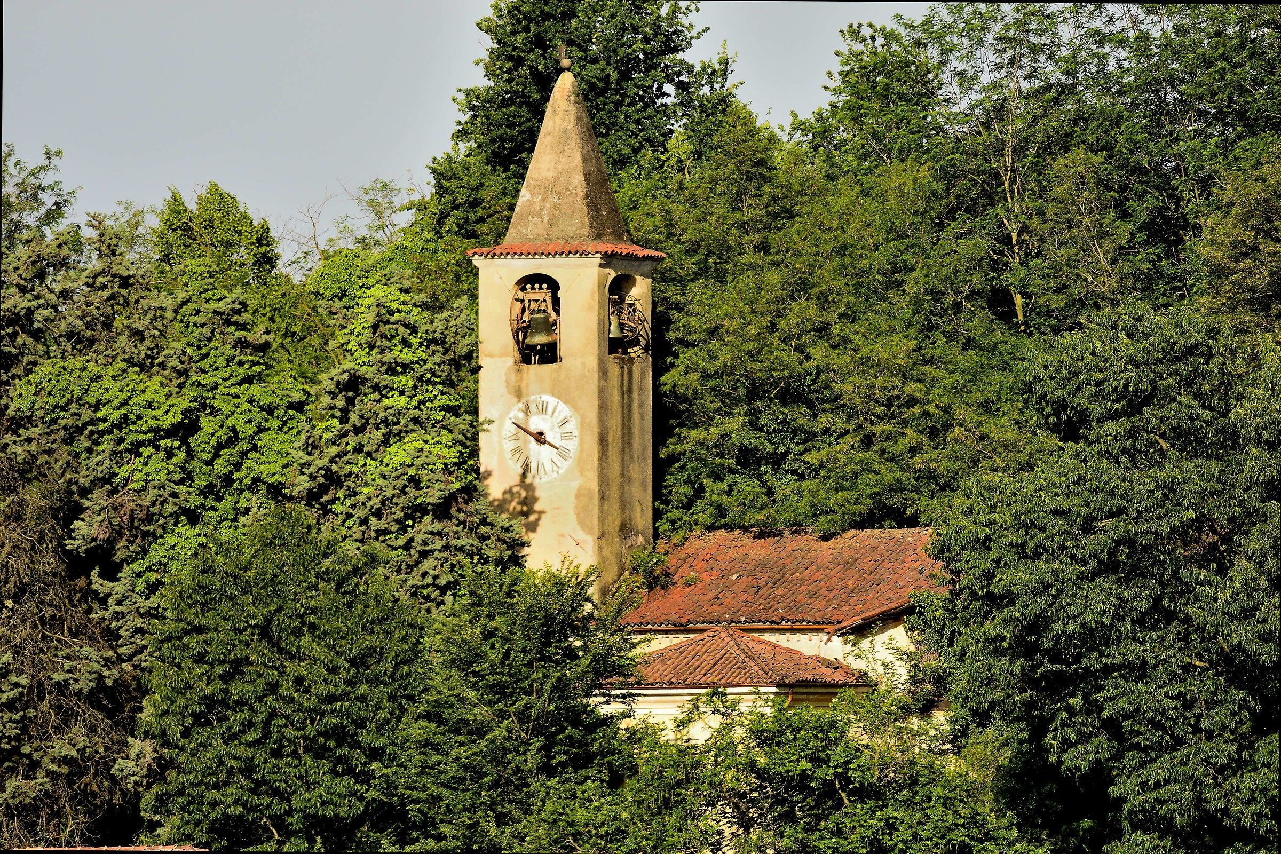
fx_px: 32022
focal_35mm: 900
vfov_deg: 1.5
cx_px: 640
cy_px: 427
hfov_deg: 2.3
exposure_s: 1/1000
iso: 640
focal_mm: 600
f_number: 8
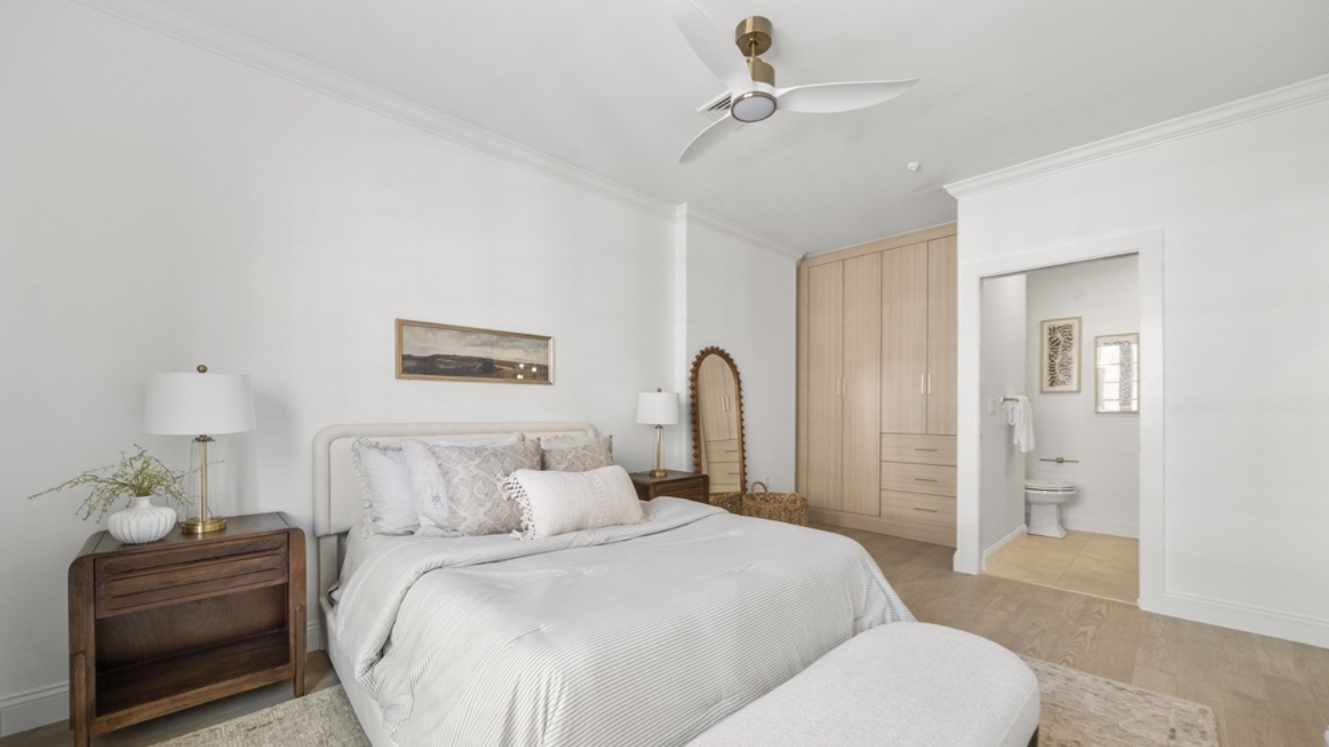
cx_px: 666
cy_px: 413
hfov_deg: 106.8
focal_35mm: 14
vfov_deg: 74.1
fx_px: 493
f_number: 7.1
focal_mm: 13
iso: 320
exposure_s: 1/10
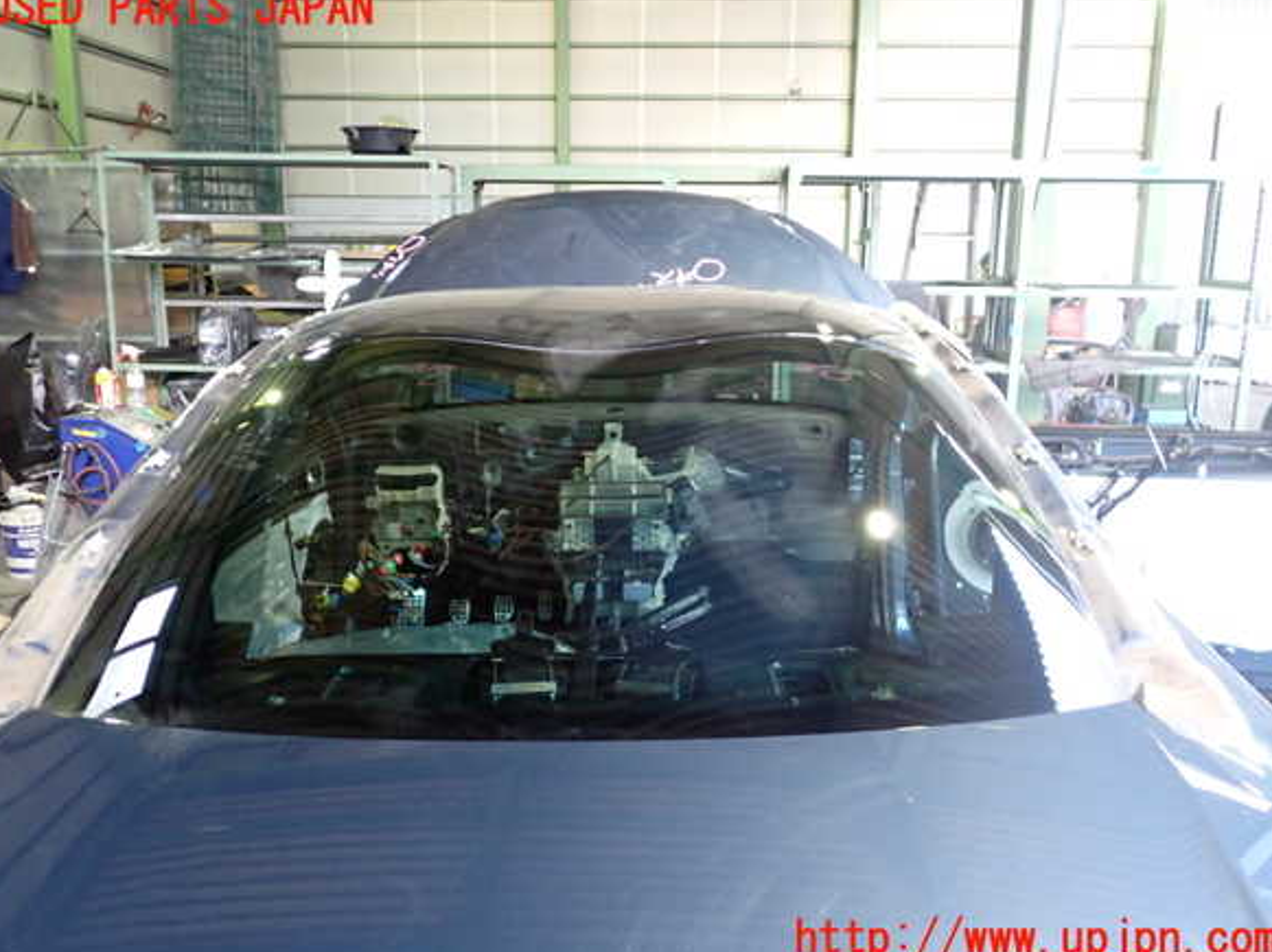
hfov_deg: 58.4
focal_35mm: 31
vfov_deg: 45.4
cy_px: 475
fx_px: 1138
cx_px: 633
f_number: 2.3
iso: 640
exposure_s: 1/30
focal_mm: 5.4
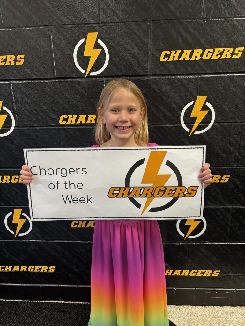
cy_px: 163
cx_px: 122
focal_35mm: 26
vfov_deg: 67.3
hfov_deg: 53.1
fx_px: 245
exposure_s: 1/60
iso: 160
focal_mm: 5.96
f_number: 1.6
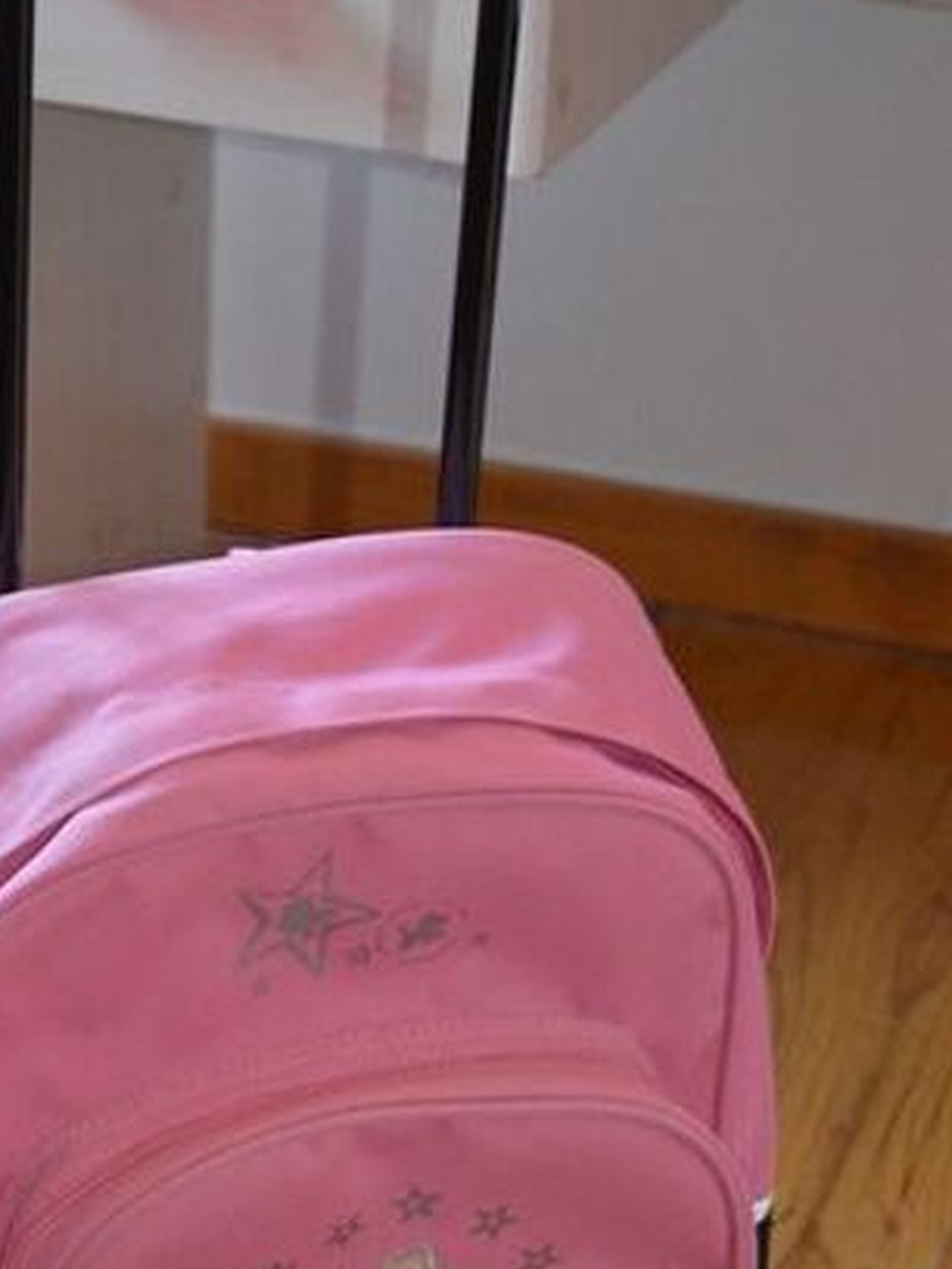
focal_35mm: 97
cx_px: 208
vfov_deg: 20.1
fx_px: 3557
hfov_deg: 15.2
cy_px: 924
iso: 3200
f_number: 4.8
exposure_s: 1/60
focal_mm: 38
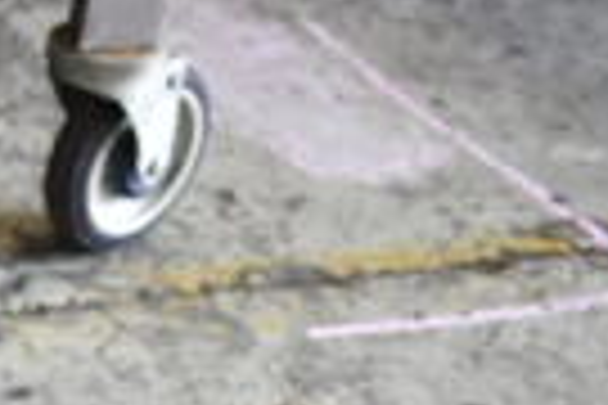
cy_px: 436
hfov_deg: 13.7
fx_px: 2060
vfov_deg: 11.1
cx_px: -698
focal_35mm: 122
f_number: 3.5
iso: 280
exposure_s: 1/30
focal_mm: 18
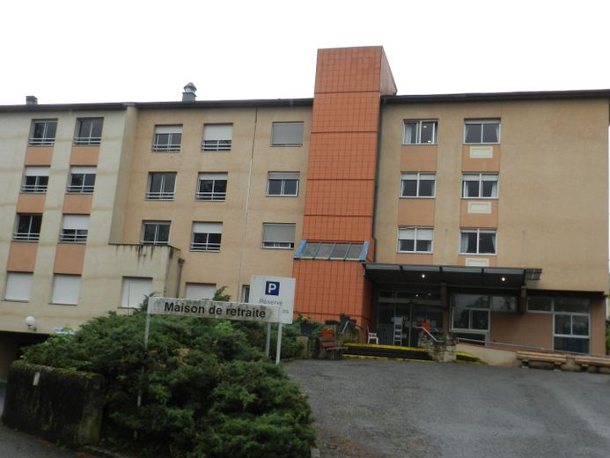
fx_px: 670
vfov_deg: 37.7
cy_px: 229
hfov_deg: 49.0
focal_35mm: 38
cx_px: 305
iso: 160
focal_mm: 6.7
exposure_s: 1/400
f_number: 4
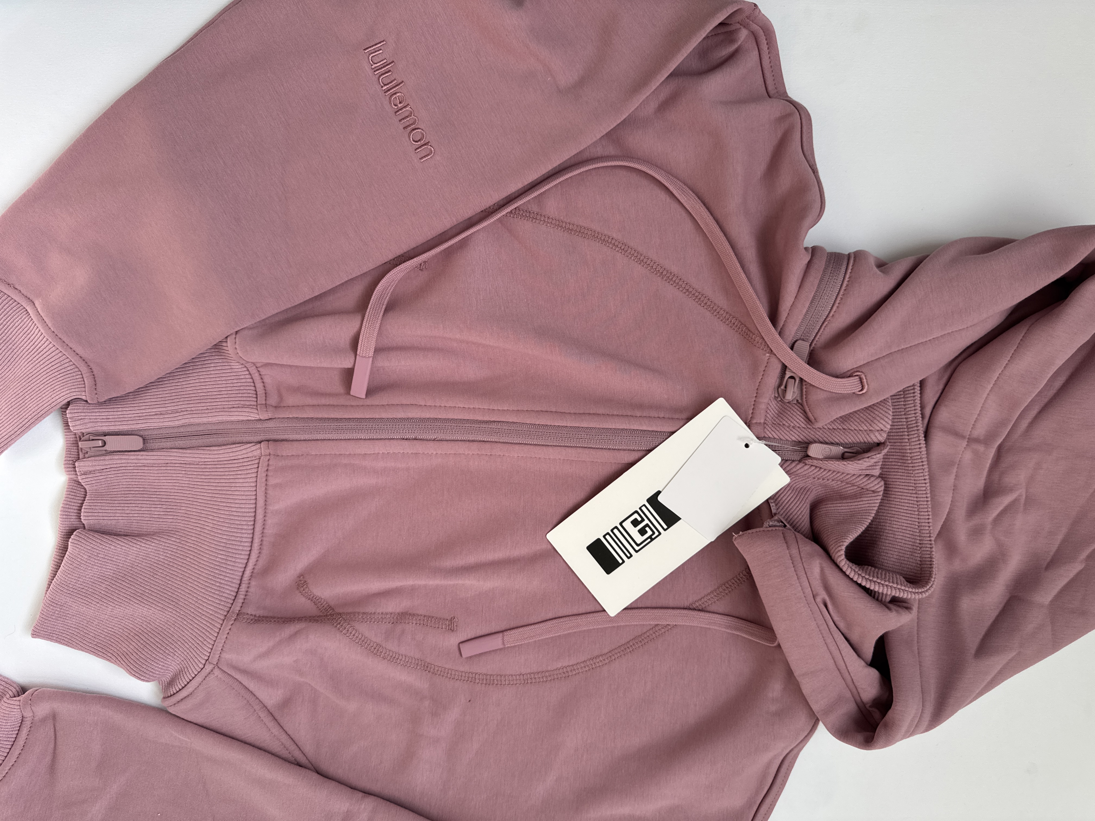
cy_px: 410
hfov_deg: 71.6
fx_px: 759
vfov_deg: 56.8
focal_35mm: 24
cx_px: 548
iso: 64
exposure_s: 1/186
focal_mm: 6.76
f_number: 1.78
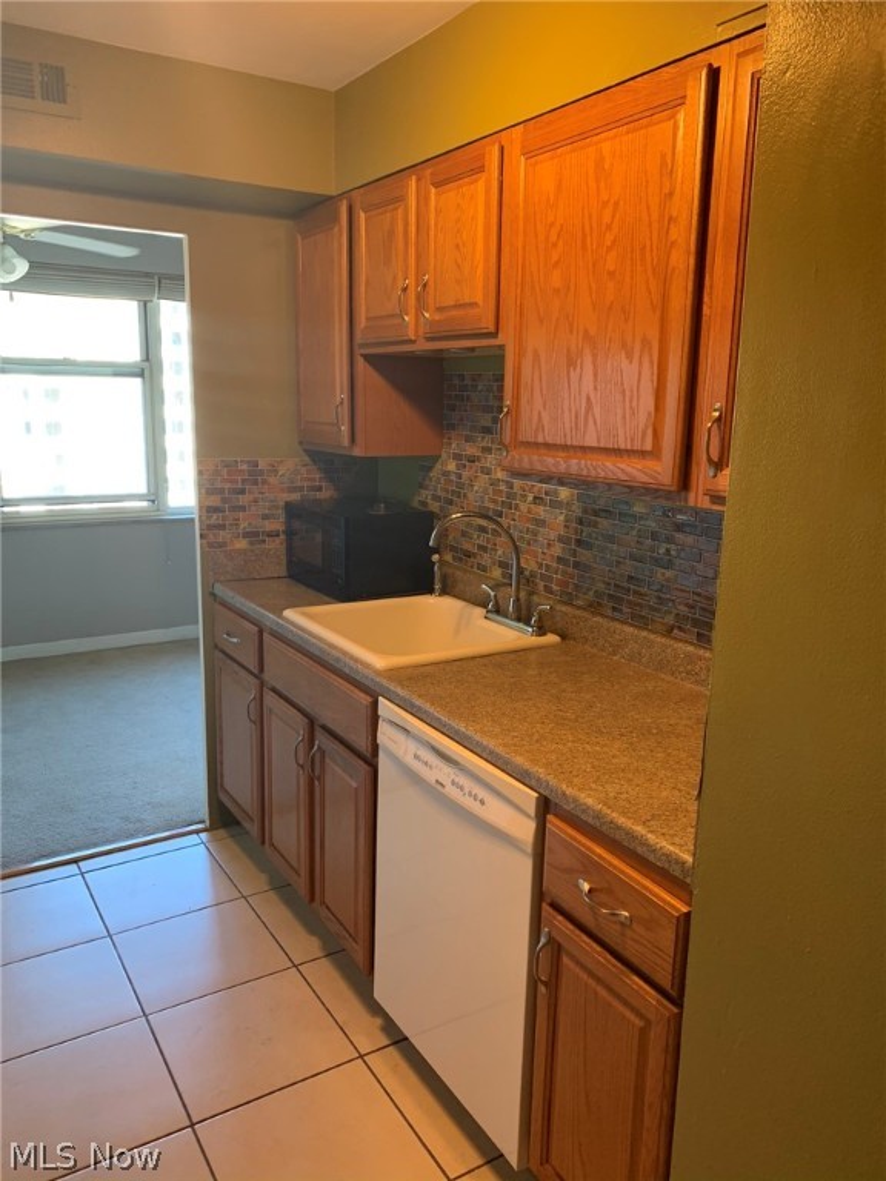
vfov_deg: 67.3
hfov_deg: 53.1
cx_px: 443
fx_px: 887
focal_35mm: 26
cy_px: 590
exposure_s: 1/60
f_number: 1.8
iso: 160
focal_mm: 4.25
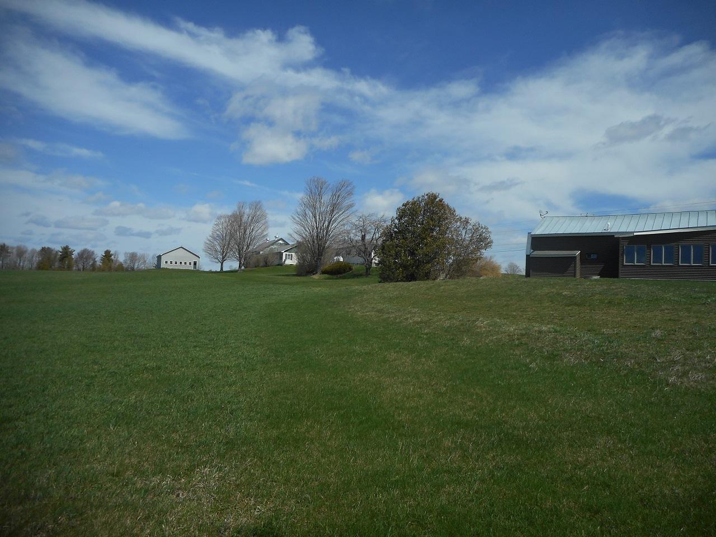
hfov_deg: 69.4
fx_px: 517
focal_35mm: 25
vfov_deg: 54.9
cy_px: 268
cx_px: 358
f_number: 3.7
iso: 80
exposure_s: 1/1250
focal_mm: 4.5
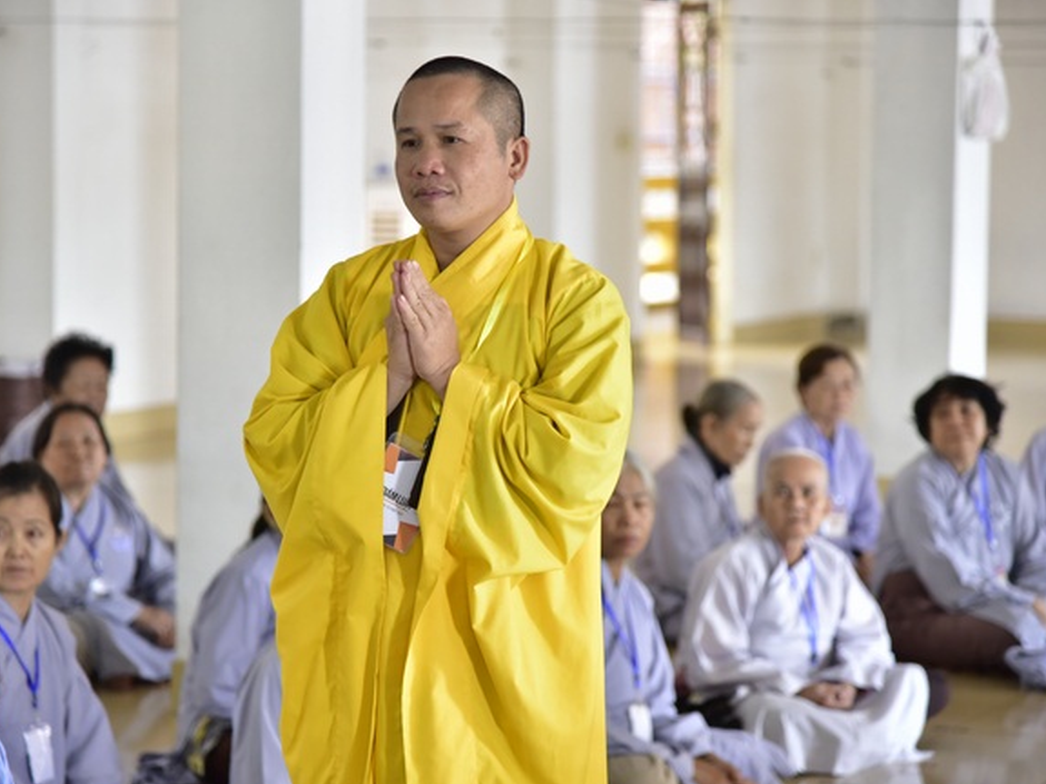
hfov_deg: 17.3
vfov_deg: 13.0
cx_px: 490
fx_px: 3445
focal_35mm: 114
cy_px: 392
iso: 1600
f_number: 4
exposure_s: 1/30
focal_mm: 105
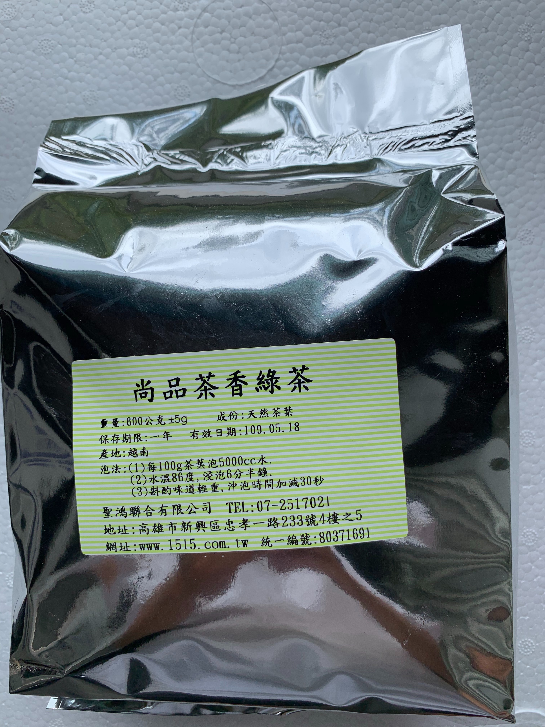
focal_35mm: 26
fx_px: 546
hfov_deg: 53.1
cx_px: 272
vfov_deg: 67.3
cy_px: 364
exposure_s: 1/981
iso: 25
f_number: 1.8
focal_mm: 4.25
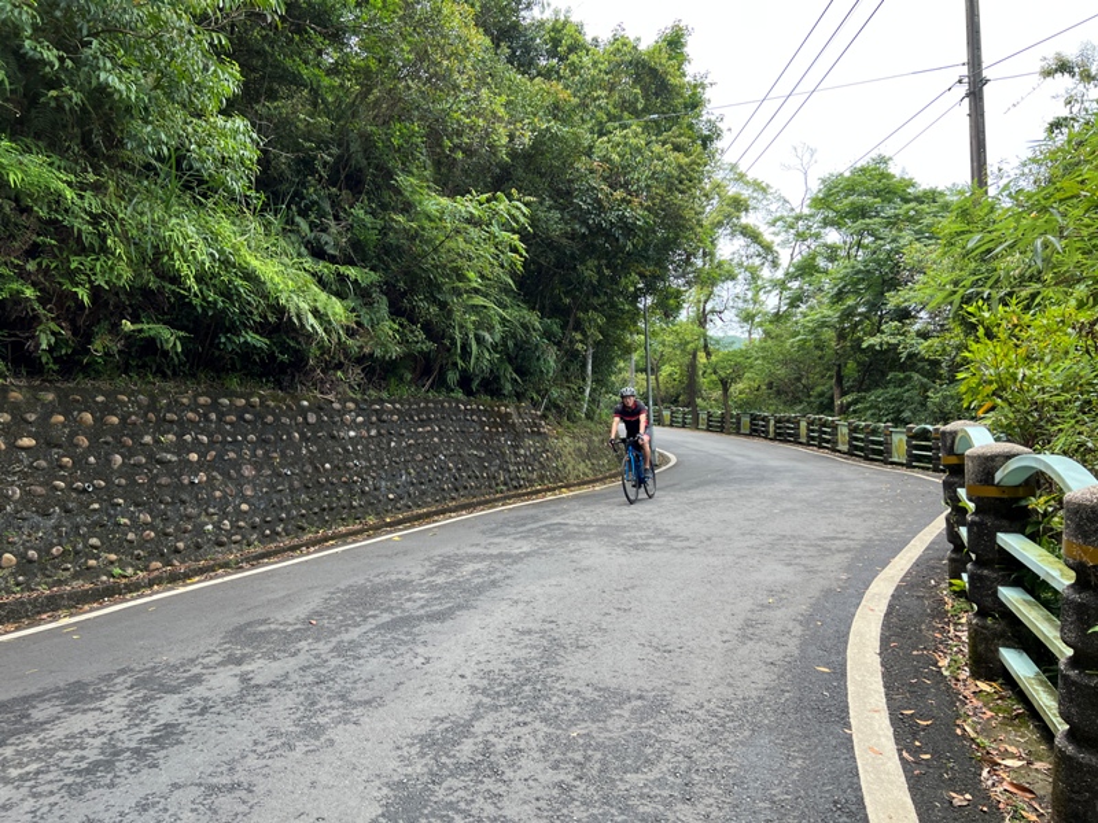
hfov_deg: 67.3
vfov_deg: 53.1
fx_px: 825
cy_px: 412
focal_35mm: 26
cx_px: 549
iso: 50
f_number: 1.5
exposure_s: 1/709
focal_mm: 5.7
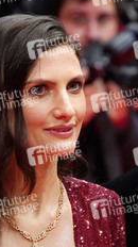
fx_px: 2655
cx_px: 132
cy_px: 127
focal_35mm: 407
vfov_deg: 5.3
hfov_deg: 3.0
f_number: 5.6
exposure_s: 1/200
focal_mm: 200
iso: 3200
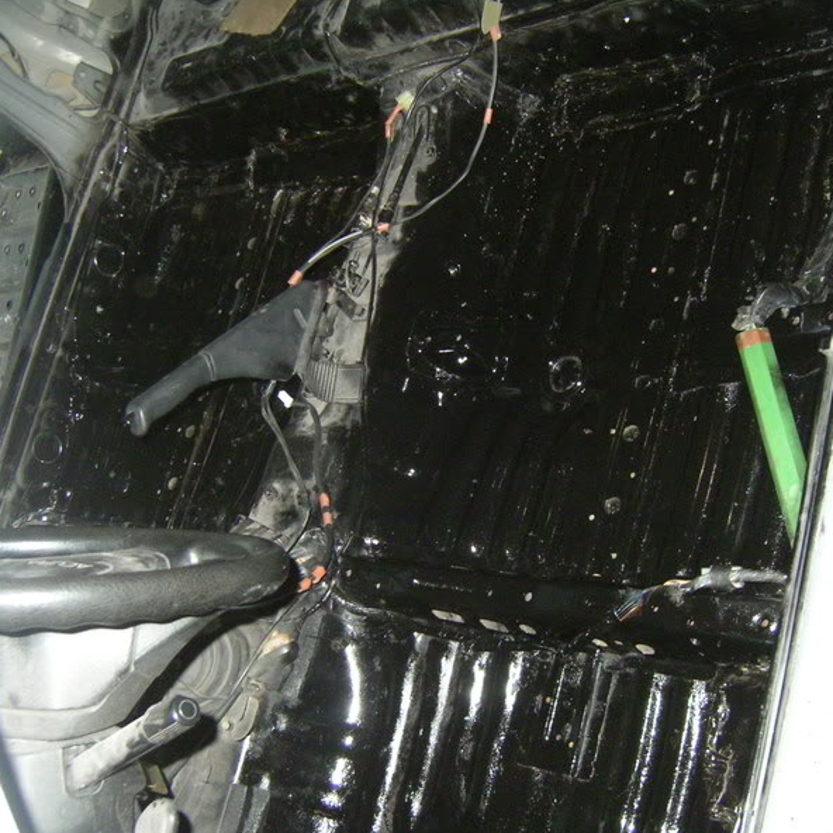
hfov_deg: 39.2
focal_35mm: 43
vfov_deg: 39.2
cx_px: 416
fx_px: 1171
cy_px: 418
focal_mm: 5.6
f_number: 2.8
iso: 200
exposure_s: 1/50
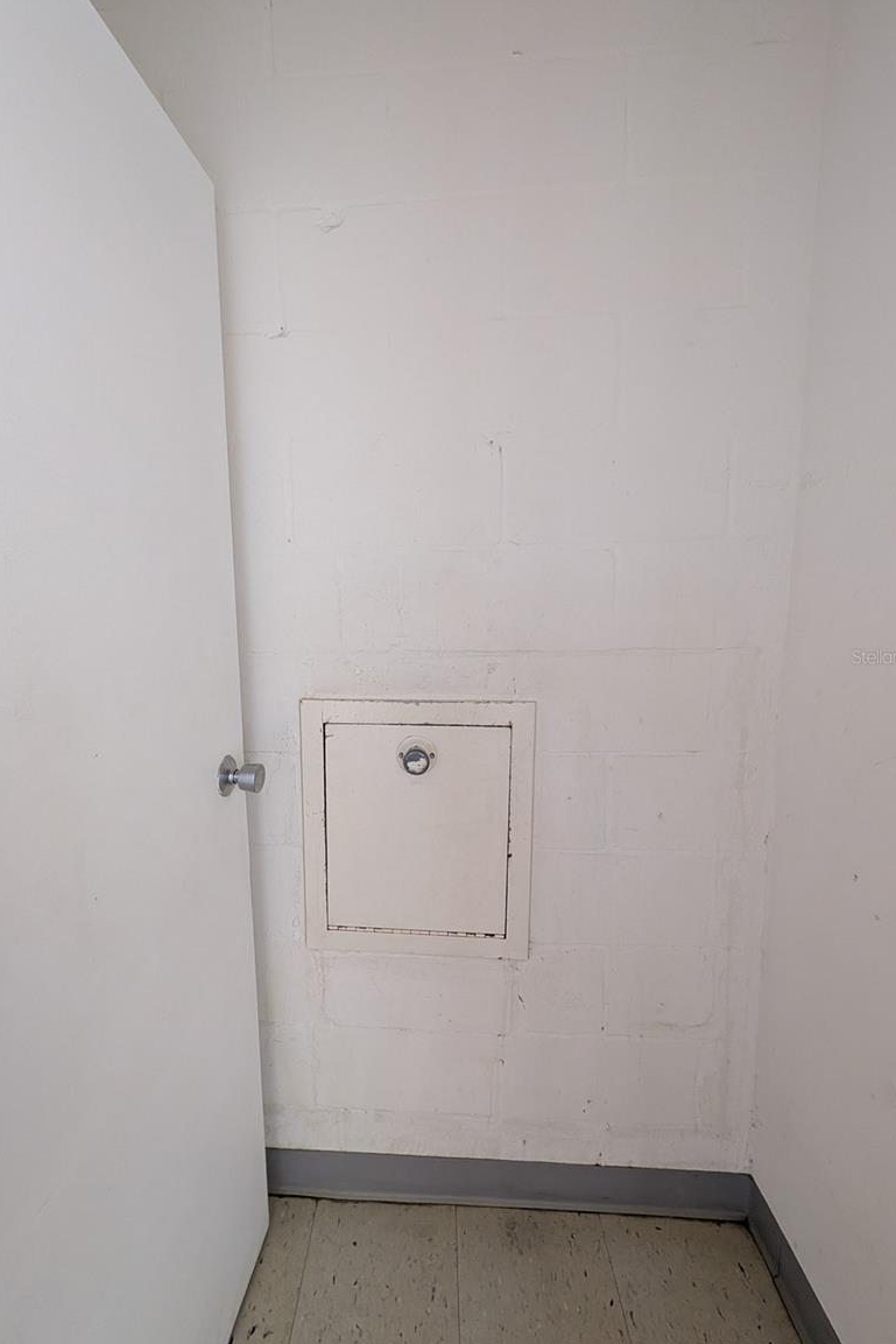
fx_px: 485
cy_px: 656
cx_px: 408
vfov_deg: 108.3
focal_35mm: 13
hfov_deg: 85.2
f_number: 1.7
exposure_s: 1/24
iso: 300
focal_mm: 2.02
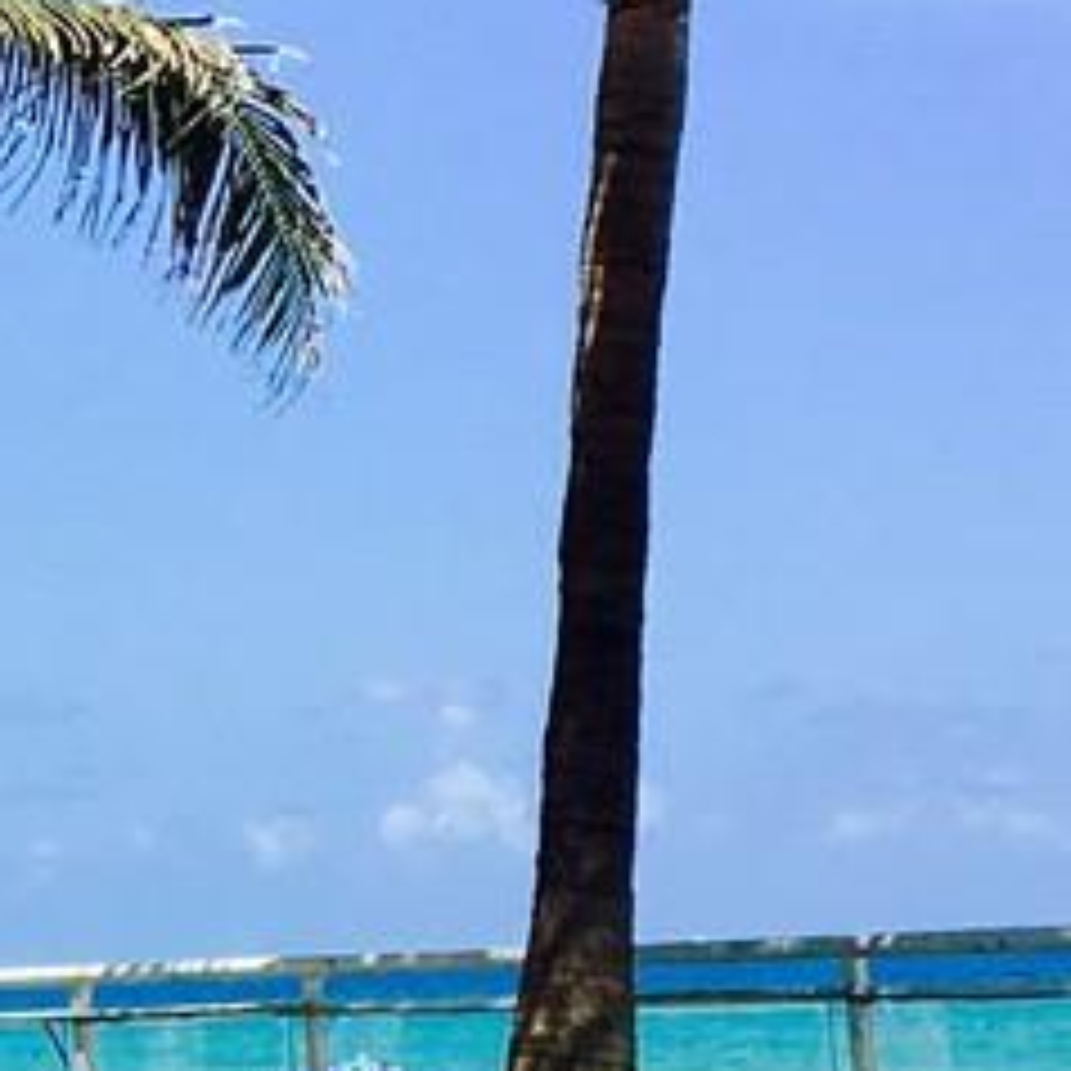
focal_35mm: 172
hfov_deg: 9.7
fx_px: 6021
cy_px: 22
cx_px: -837
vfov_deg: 10.1
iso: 25
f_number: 2.2
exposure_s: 1/1923
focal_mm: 4.15
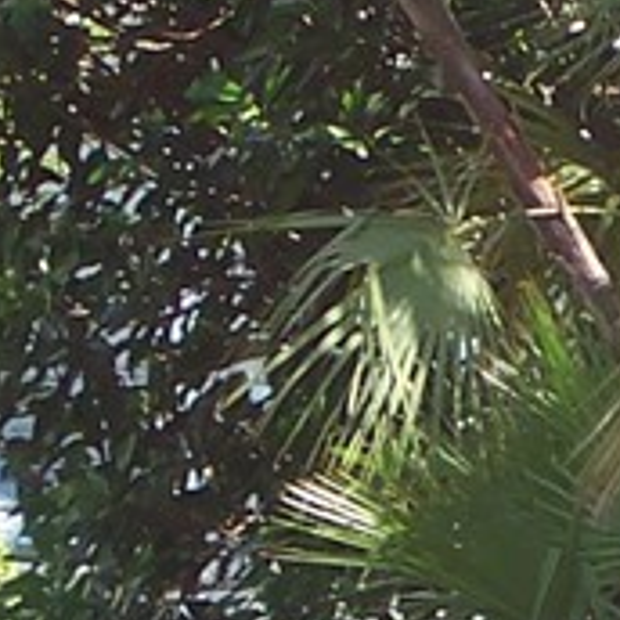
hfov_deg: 3.0
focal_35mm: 585
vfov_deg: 3.0
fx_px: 11854
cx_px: 1254
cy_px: 721
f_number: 4.8
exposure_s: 1/125
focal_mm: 16.8
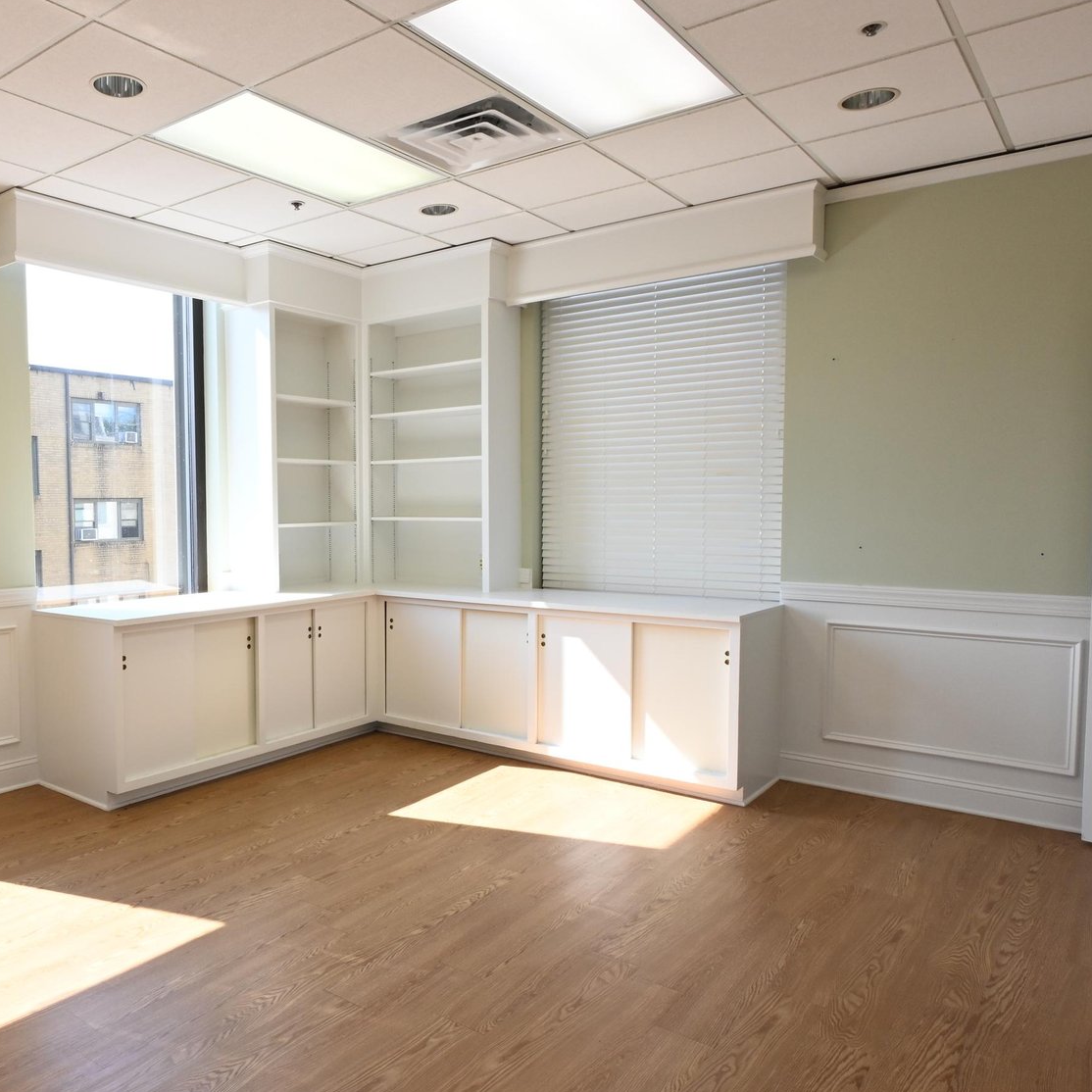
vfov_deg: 60.9
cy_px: 555
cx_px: 329
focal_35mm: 26
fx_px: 928
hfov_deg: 58.9
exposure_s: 1/15
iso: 400
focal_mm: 13.5
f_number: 18
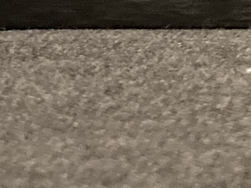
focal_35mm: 186
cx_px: 503
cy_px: -48
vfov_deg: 7.9
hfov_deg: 9.9
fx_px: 1348
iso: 640
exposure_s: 1/15
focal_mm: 3.99
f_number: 1.8
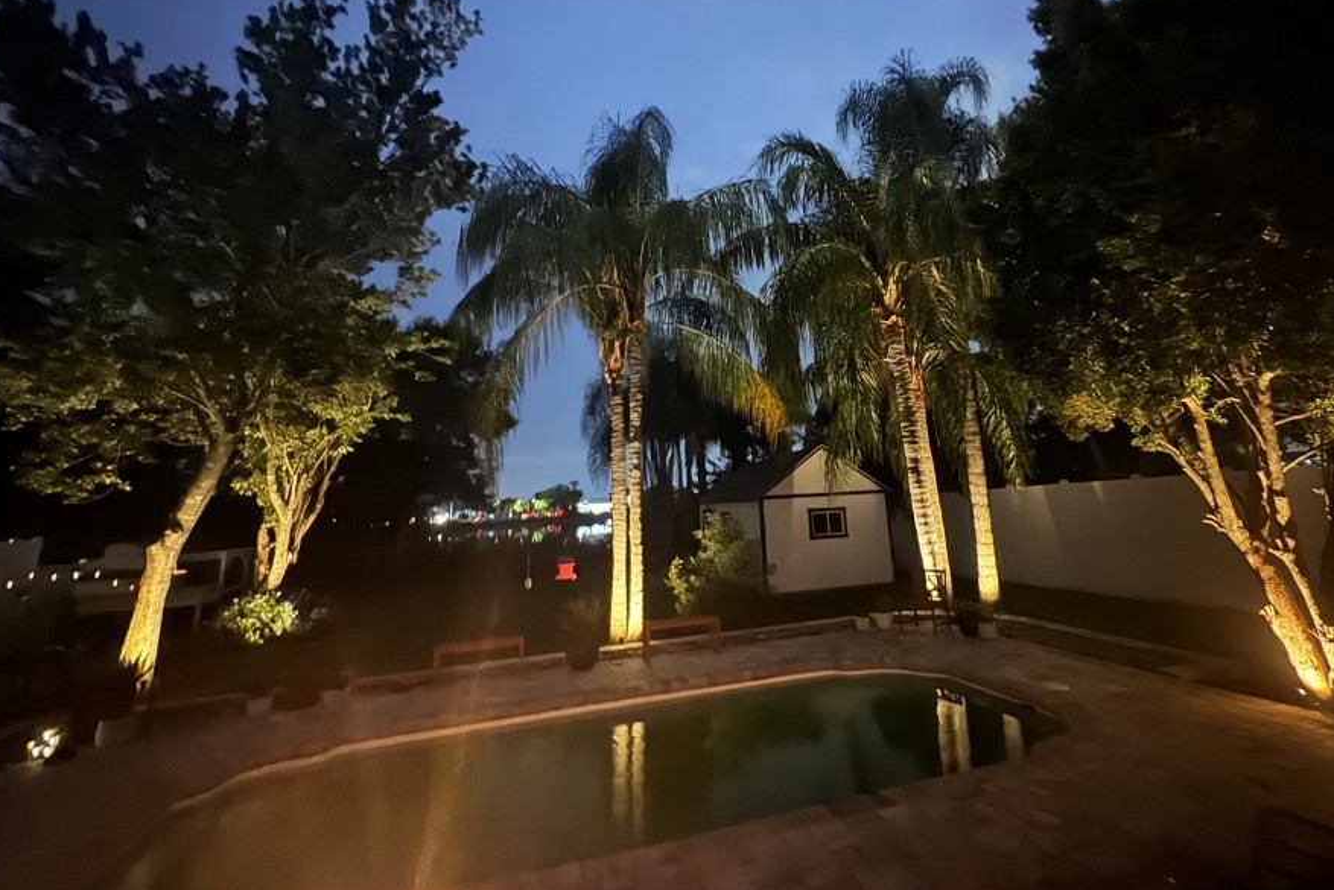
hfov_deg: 92.9
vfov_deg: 69.6
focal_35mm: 17
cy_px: 347
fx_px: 630
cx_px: 738
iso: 3200
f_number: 2.2
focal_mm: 2.22
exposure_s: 1/7
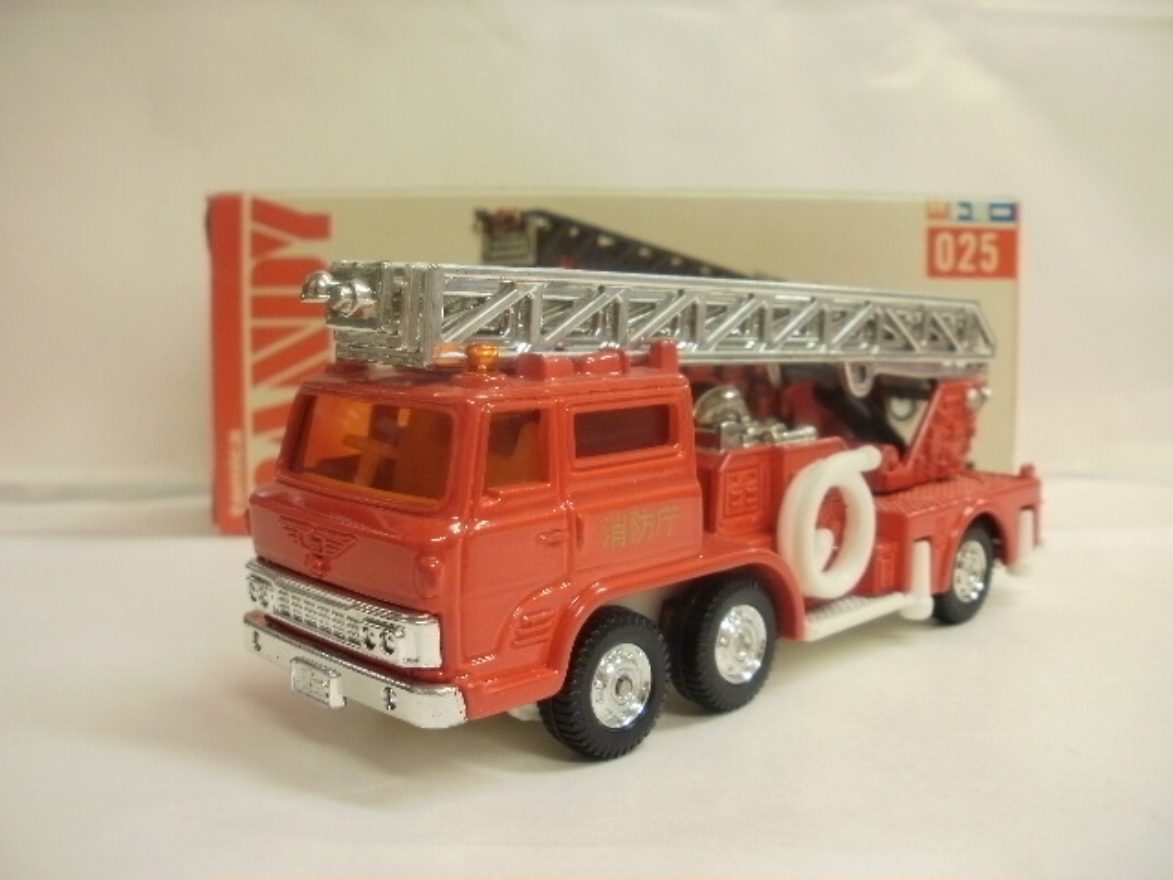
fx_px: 1220
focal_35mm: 36
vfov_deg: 39.7
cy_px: 440
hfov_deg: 51.4
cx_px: 586
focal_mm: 6.3
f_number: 3.5
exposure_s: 1/15
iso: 125
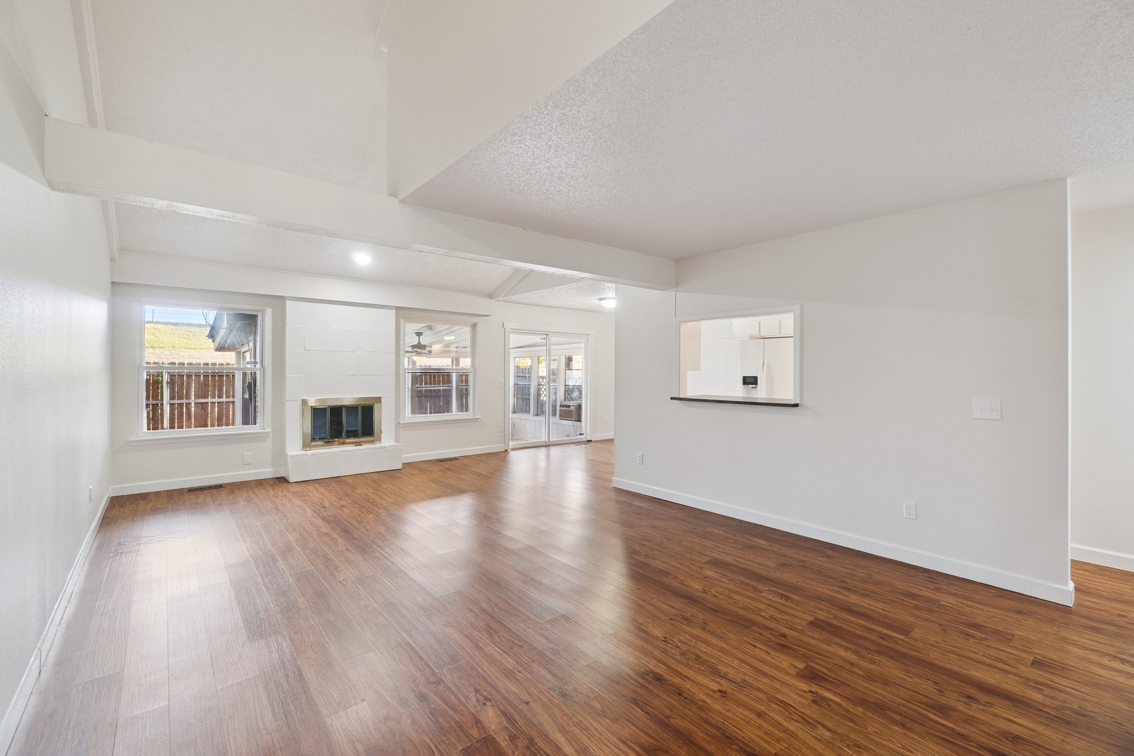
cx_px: 567
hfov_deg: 100.4
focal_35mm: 15
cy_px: 378
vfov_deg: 77.3
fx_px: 472
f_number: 6.3
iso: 200
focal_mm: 10
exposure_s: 1/13
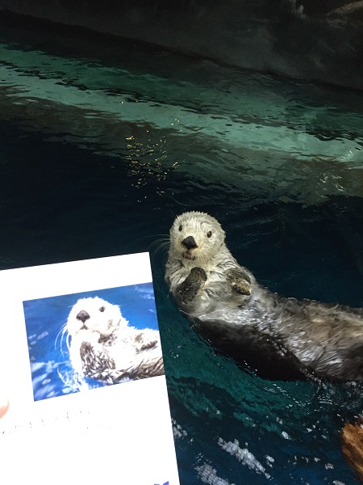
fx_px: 405
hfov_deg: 48.2
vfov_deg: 61.7
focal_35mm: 29
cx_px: 182
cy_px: 242
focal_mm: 4.15
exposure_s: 1/30
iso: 160
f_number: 2.2
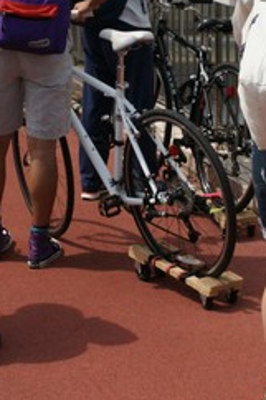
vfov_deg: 18.4
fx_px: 1232
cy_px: 117
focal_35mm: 111
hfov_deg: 12.3
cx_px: 142
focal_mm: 35
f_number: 11
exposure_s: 1/500
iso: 400
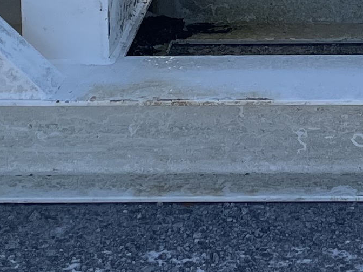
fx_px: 1636
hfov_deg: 12.4
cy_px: -290
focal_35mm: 156
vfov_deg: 8.9
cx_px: 443
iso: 32
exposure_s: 1/1261
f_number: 1.6
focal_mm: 4.2
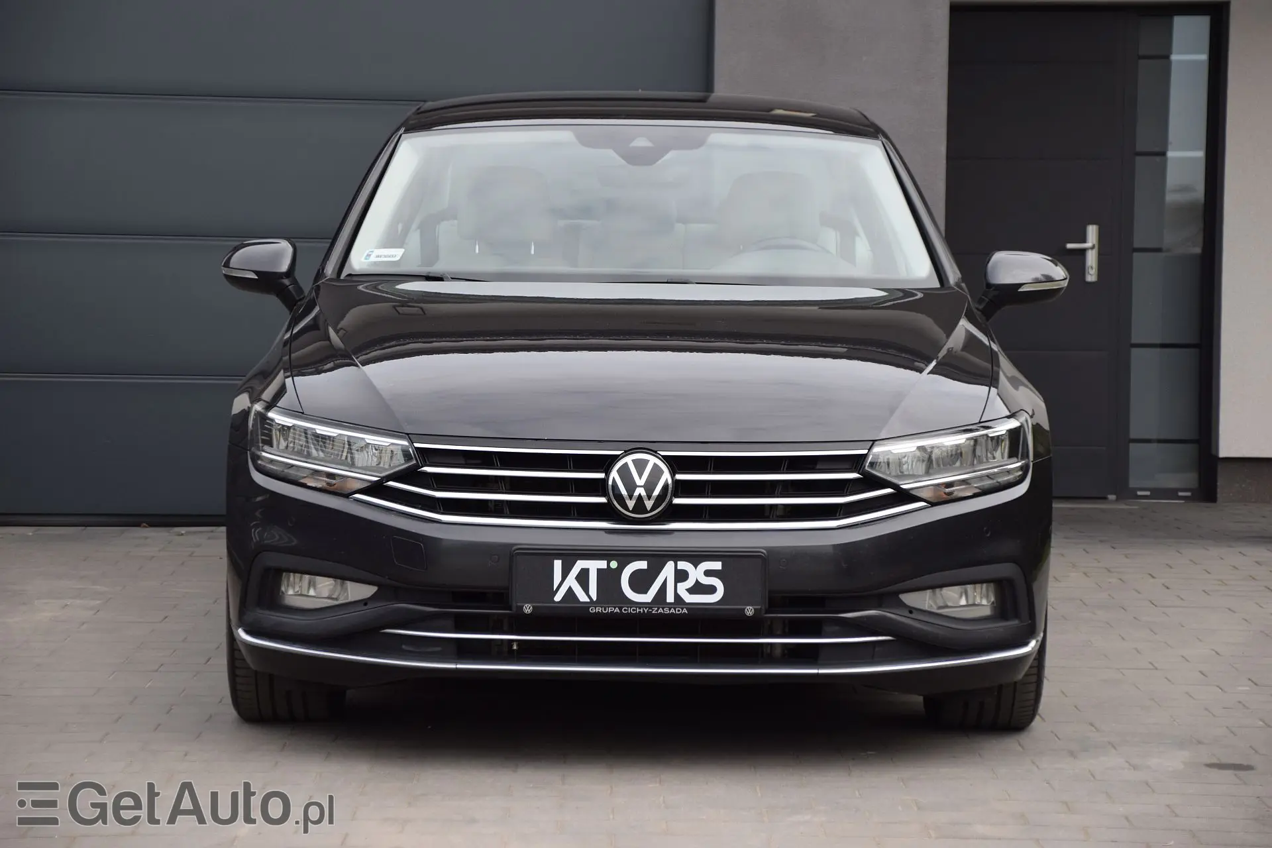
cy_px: 424
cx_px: 636
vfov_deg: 11.7
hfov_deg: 17.5
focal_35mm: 117
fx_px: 4134
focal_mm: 78
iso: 320
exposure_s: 1/500
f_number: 5.6
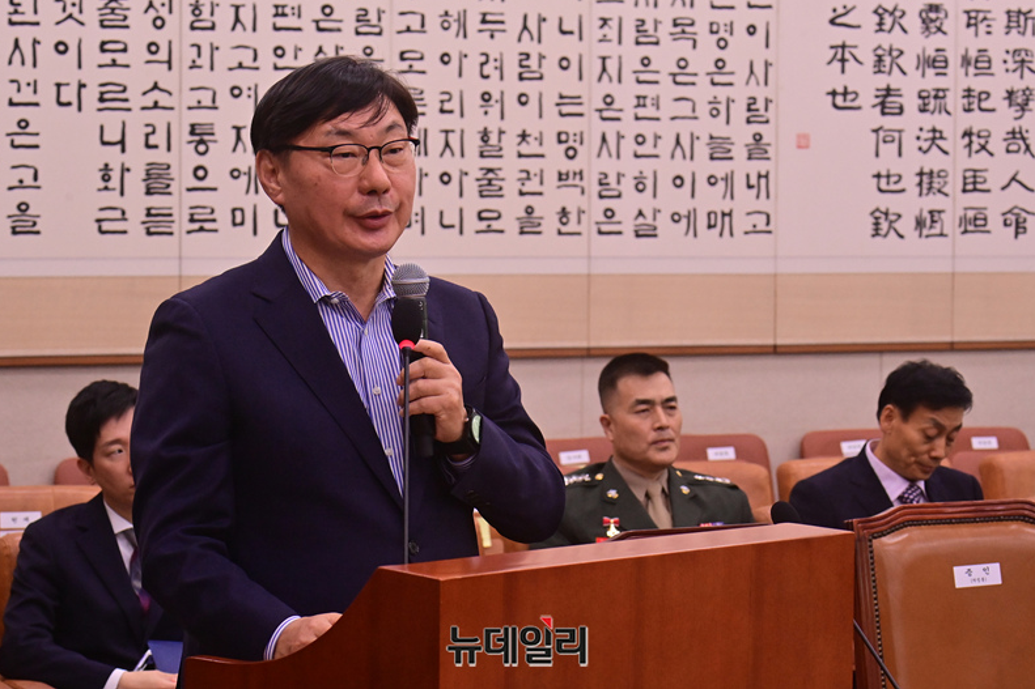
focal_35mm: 87
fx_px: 2501
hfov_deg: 23.4
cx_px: 516
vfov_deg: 15.7
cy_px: 342
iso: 6400
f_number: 8
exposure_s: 1/250
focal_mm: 86
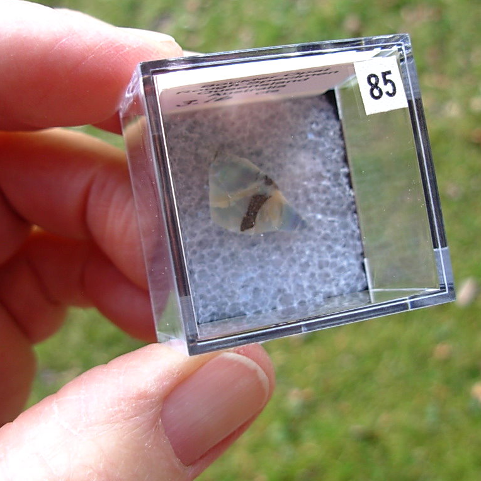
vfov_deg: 37.6
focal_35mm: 45
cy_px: 241
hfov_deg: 37.5
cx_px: 261
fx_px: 707
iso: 50
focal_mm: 6.3
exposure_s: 1/132
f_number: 2.9
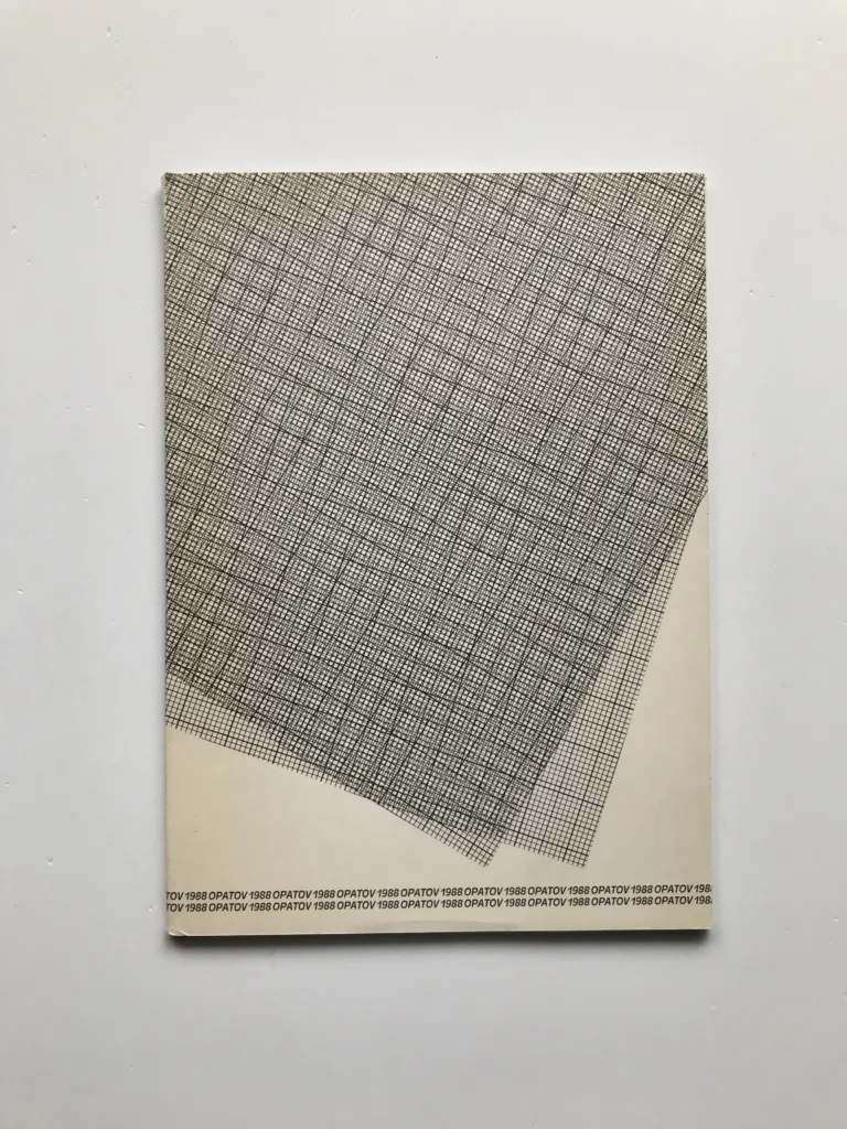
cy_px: 564
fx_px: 913
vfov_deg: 63.4
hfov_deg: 49.7
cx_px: 424
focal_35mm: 28
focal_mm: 3.99
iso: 32
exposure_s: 1/100
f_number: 1.8
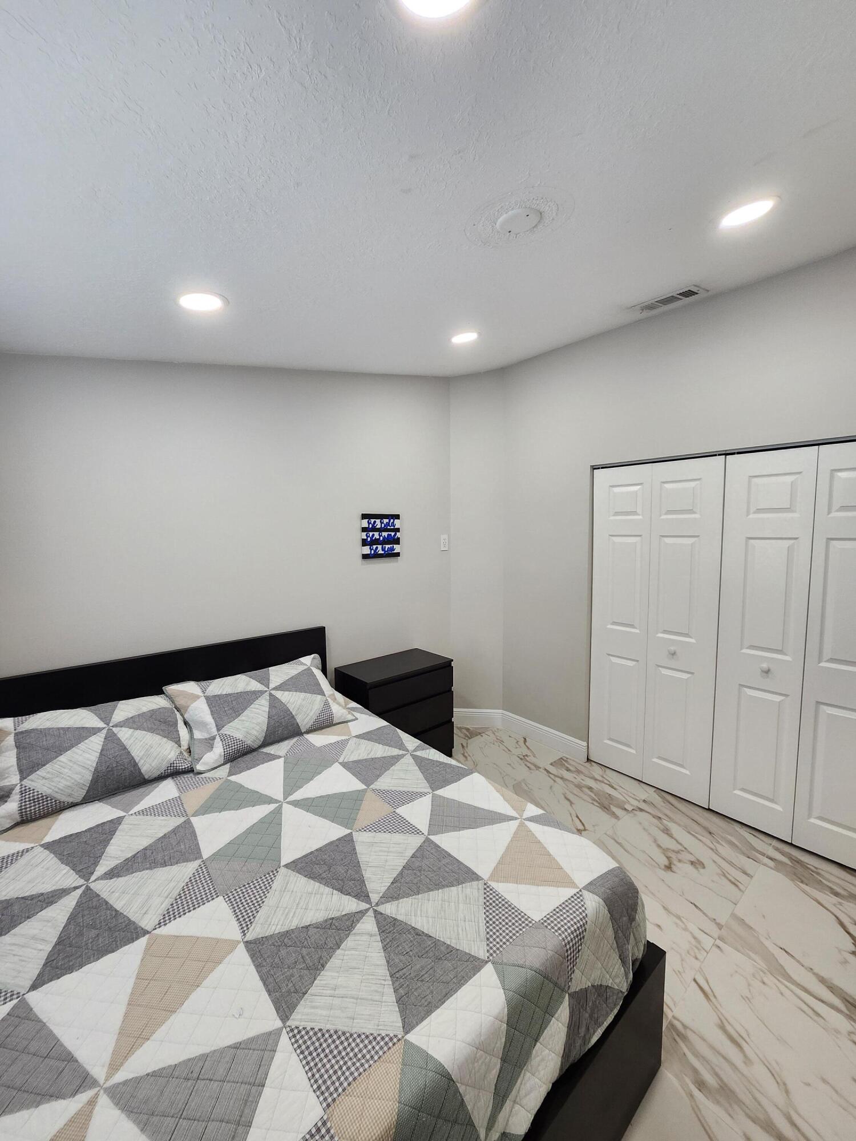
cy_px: 570
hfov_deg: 89.9
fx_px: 429
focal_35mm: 13
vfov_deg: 106.2
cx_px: 428
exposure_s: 1/60
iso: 125
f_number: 2.2
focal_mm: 1.74
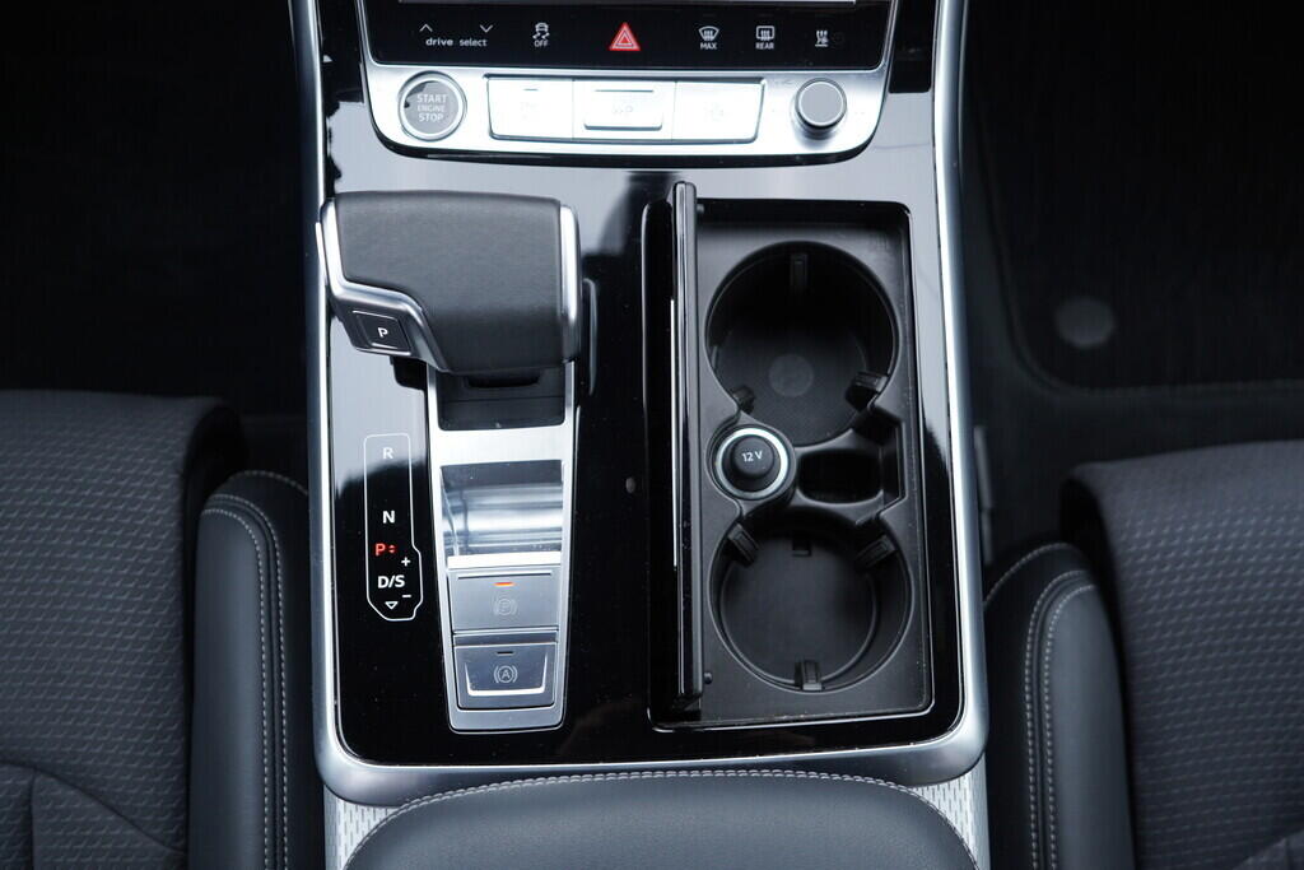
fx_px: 1304
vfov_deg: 36.9
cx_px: 652
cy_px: 435
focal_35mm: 36
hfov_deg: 53.1
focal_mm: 24
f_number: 2.8
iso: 160
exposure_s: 1/40
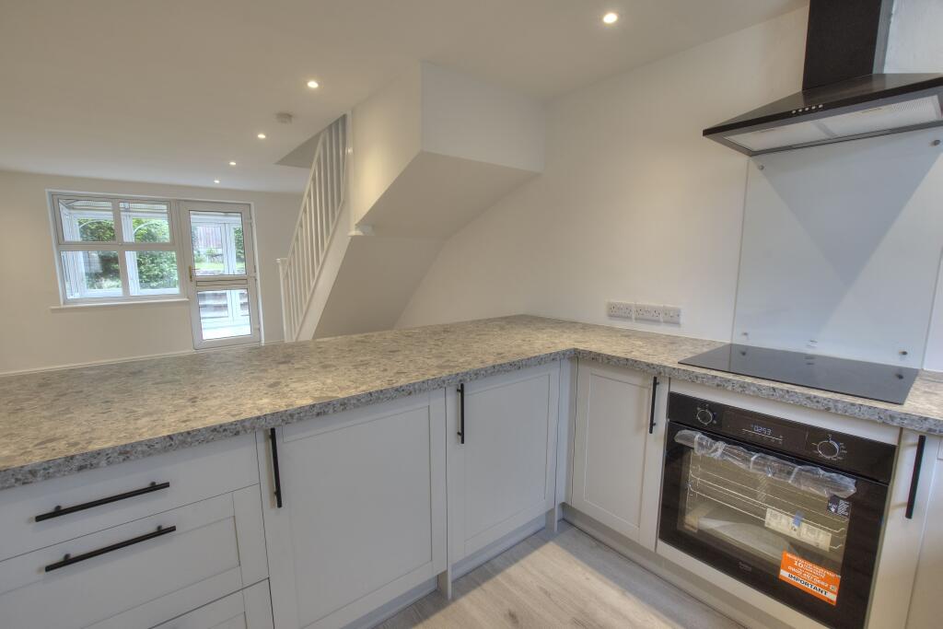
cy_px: 314
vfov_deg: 77.3
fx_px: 393
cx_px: 472
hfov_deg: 100.4
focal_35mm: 15
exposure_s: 1/13
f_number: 8
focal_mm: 10
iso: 400
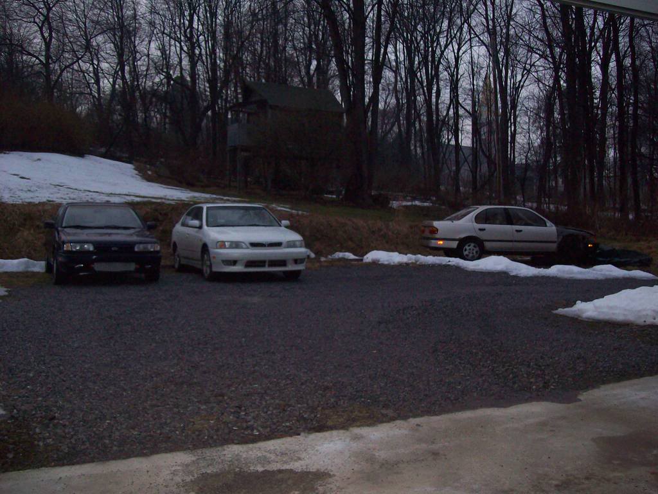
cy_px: 247
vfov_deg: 39.7
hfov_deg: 51.4
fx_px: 684
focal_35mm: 36
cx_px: 329
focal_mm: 6
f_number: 2.7
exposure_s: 1/64
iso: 200
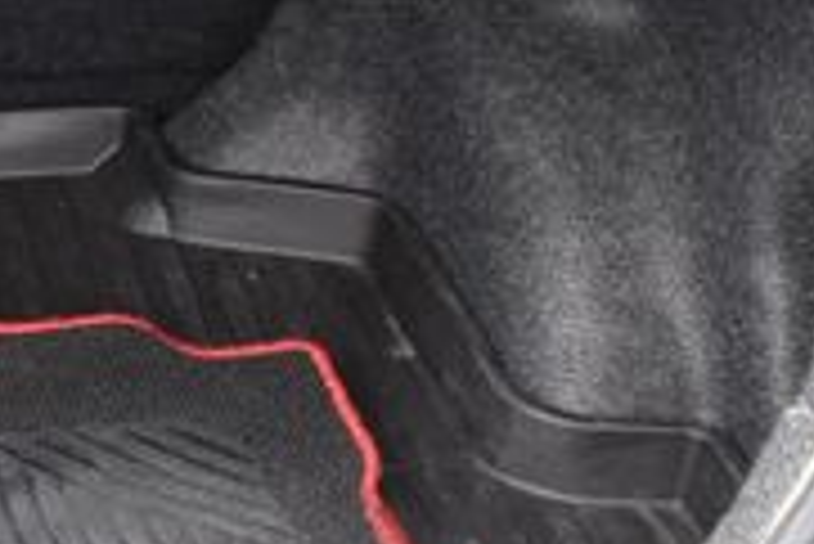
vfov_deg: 12.9
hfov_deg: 17.8
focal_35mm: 106
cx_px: -301
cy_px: 337
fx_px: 2399
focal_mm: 20
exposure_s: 1/30
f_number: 7.1
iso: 400
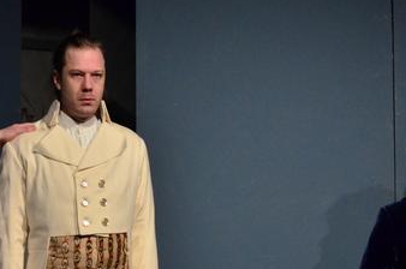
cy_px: 216
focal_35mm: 78
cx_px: 97
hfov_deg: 25.7
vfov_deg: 17.3
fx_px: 878
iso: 2200
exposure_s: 1/125
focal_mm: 22
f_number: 7.1
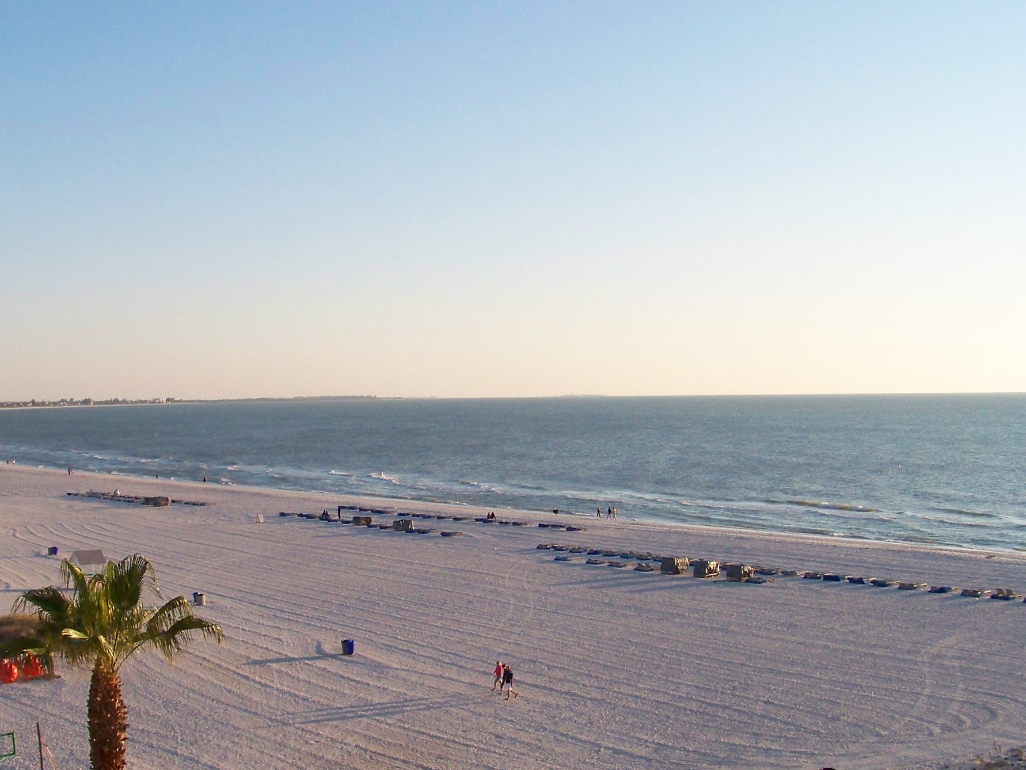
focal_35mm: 48
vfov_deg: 30.2
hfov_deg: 39.6
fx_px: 1423
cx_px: 453
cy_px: 461
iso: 200
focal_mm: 5.85
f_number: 4
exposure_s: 1/1250
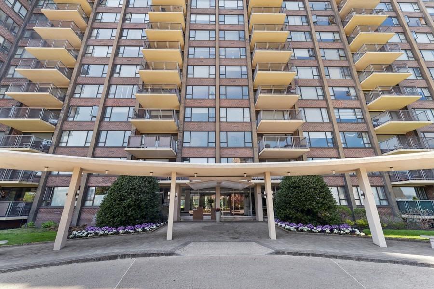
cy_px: 144
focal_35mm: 14
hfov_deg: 104.3
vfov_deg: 81.2
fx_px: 169
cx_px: 217
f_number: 11
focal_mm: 14
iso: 100
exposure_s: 1/25
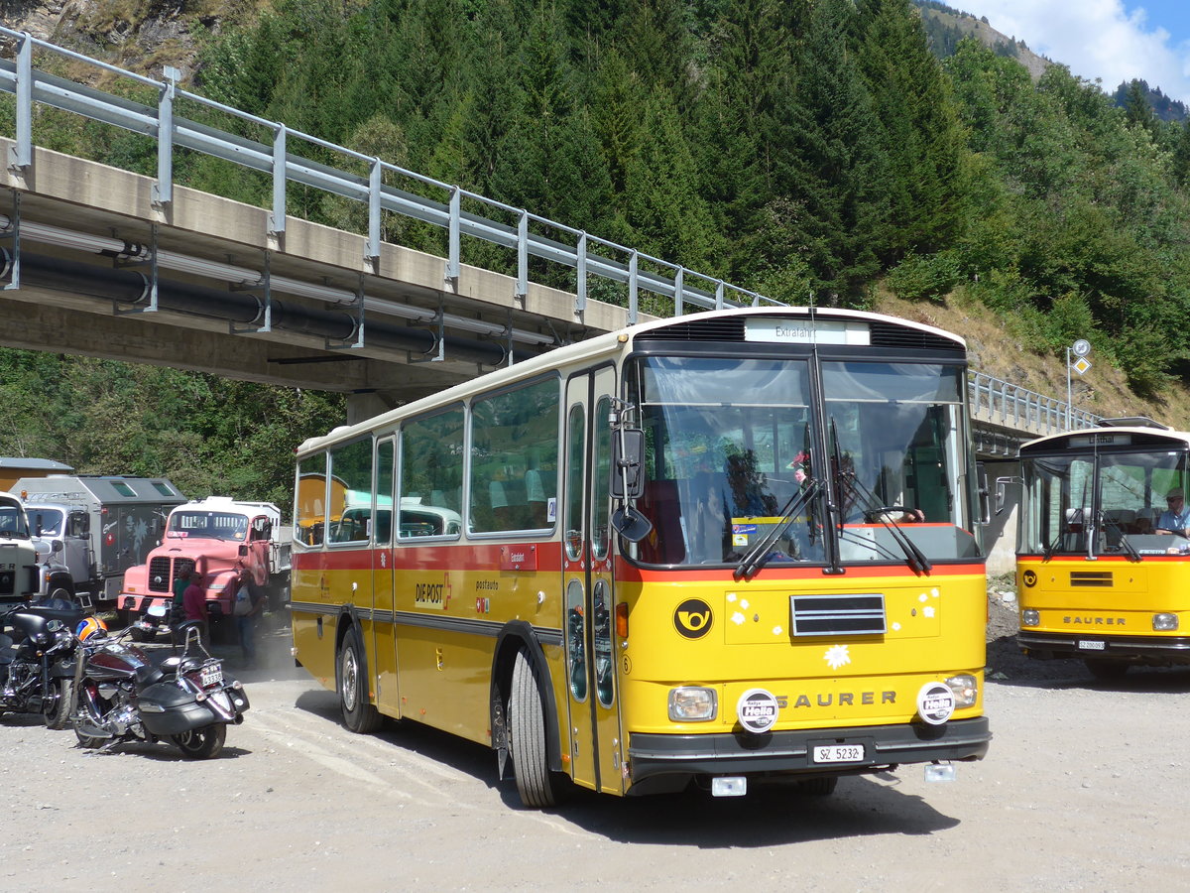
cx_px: 595
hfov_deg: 38.9
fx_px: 1684
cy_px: 446
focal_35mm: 49
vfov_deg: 29.7
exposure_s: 1/800
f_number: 3.2
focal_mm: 10.1
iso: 80
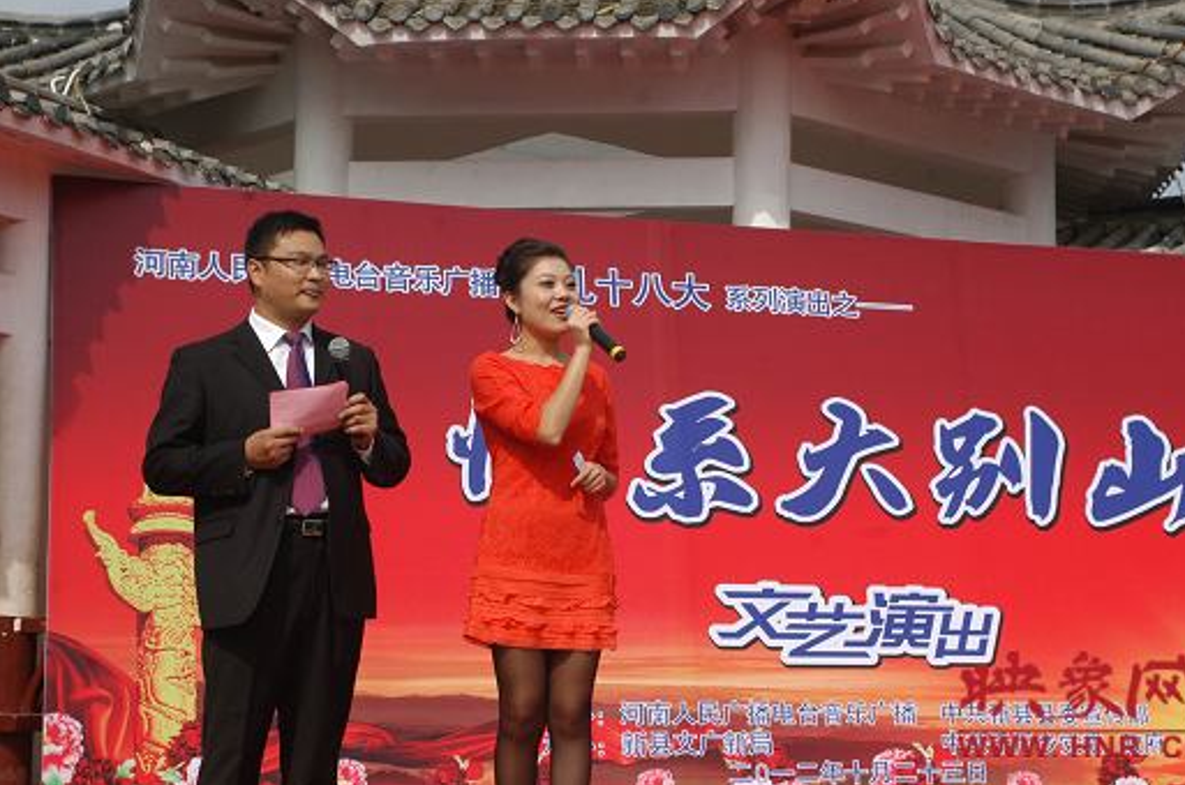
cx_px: 596
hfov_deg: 27.4
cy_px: 368
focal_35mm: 74
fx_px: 2431
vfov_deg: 18.3
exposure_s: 1/4000
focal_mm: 46
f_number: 5
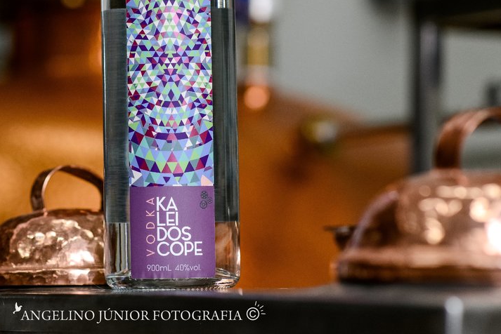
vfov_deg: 9.6
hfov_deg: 14.3
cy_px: 54
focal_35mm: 143
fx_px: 1991
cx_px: 139
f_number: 3.2
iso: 800
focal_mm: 85
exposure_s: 1/160
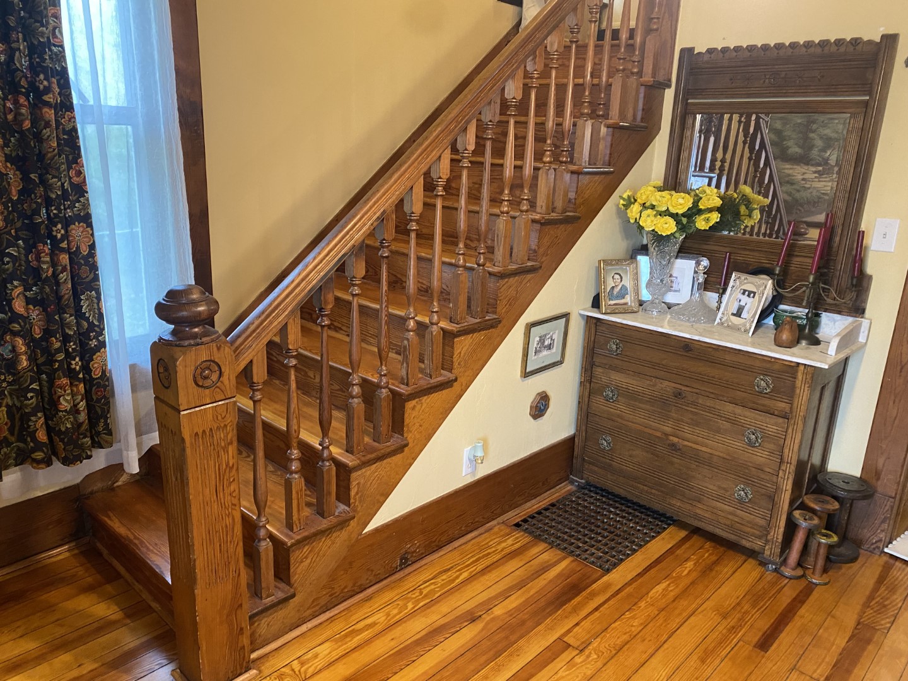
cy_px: 340
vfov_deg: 53.1
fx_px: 682
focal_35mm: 26
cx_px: 454
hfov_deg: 67.3
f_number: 1.8
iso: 400
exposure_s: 1/40
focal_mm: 4.25
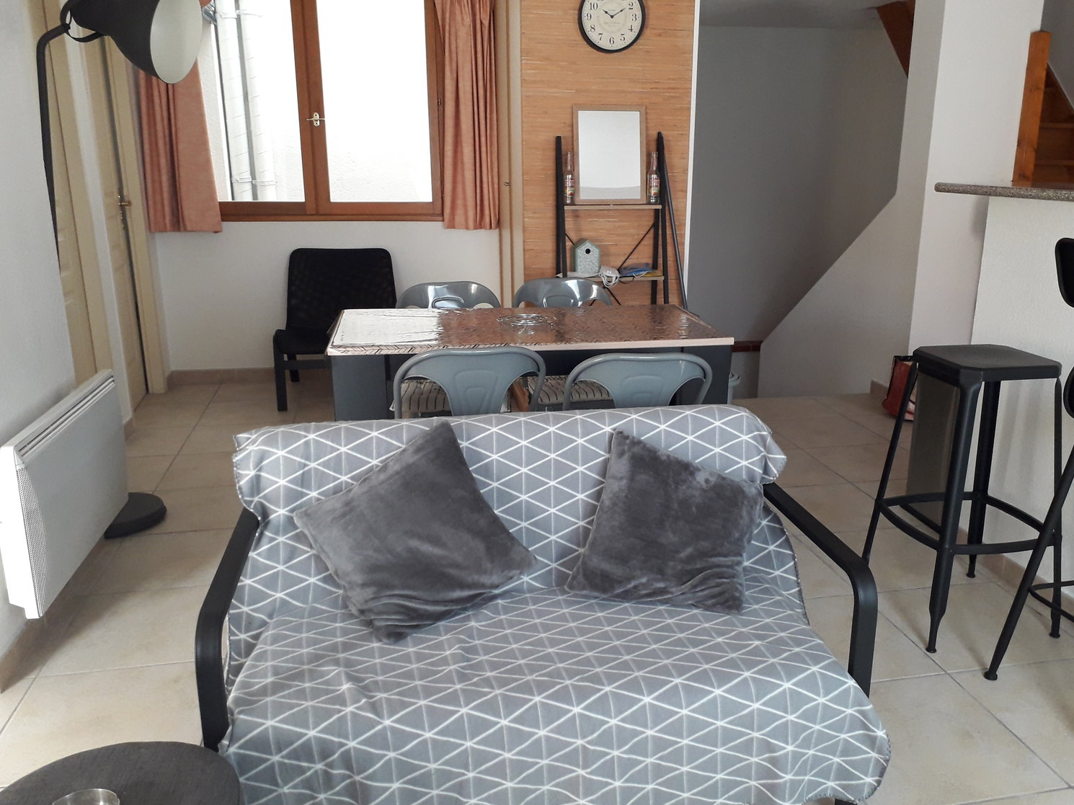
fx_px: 900
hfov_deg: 61.6
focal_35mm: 29
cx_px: 571
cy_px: 406
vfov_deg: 48.2
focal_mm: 3.6
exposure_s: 1/50
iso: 125
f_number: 1.9
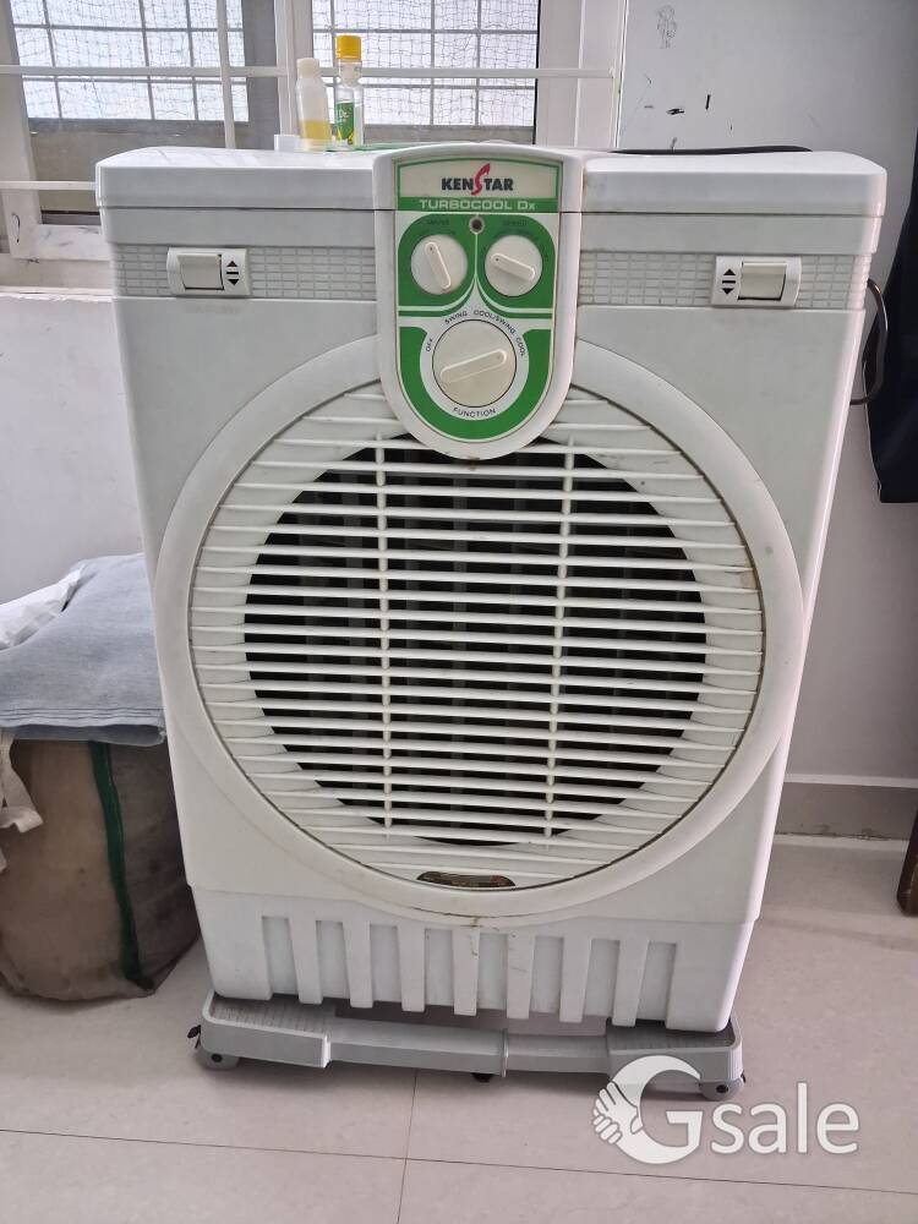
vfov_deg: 65.3
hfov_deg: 51.4
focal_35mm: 27
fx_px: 955
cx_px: 459
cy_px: 612
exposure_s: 1/50
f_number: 1.8
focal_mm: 4
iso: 500
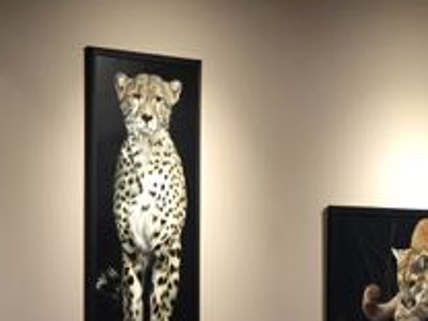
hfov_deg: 23.1
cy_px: 289
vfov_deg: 18.1
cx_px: -30
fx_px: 989
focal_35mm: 80
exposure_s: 1/30
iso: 125
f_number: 2.2
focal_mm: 4.15
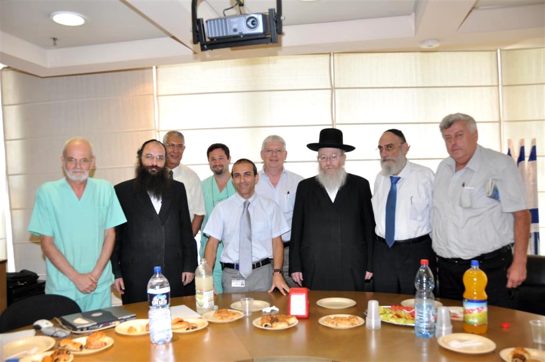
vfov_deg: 43.5
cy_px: 181
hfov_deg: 62.0
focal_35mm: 30
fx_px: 454
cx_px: 272
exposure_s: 1/60
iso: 500
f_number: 4
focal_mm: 20
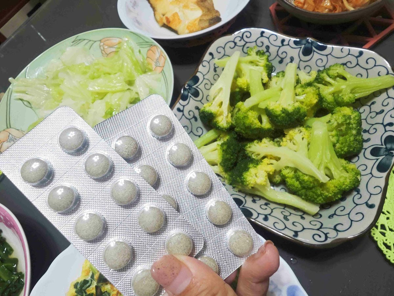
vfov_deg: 58.9
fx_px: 262
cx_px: 197
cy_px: 148
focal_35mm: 23
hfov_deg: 73.9
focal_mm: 2.03
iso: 64
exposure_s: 1/60
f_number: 1.8
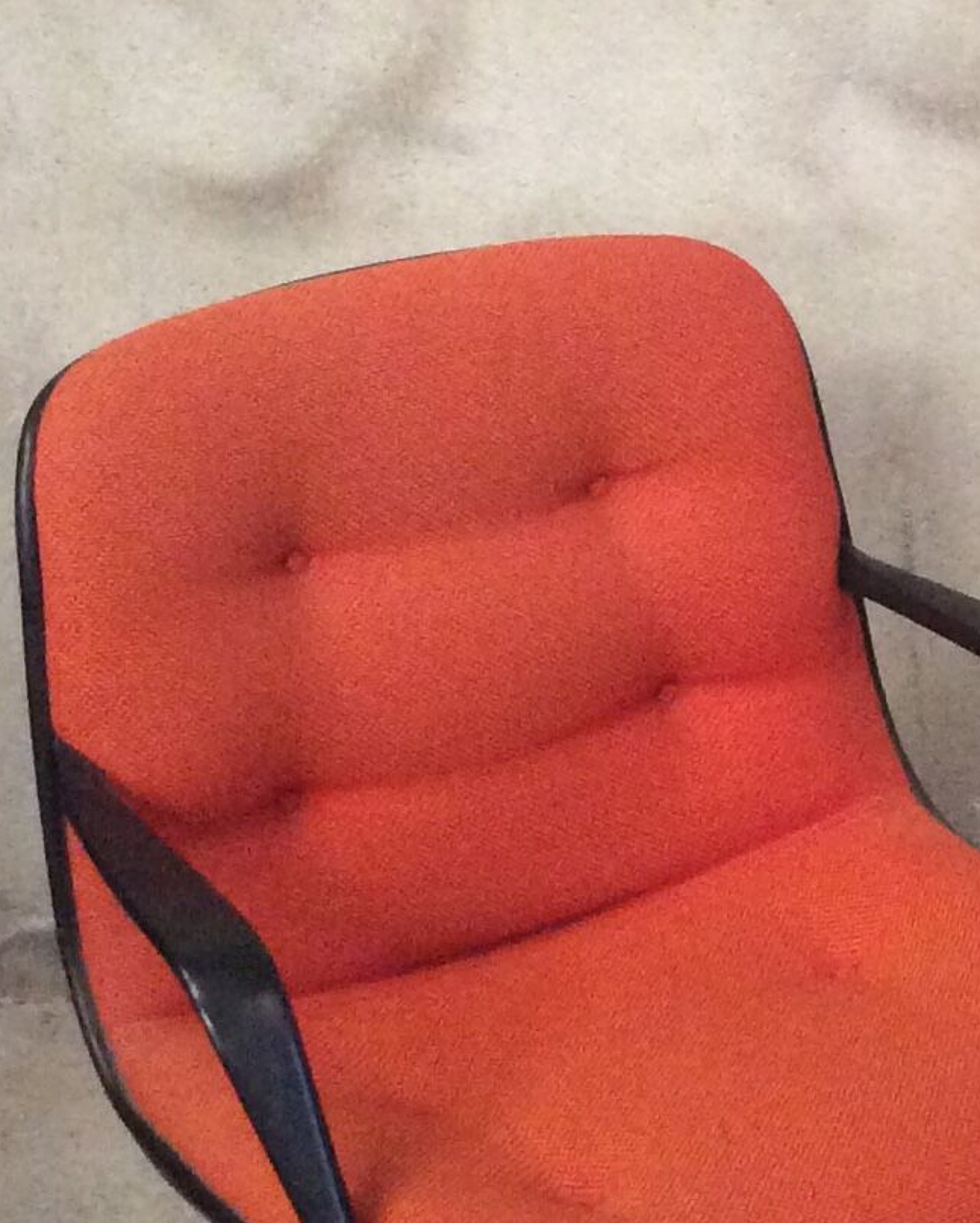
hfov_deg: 14.7
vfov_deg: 19.1
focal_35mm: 100
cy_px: 472
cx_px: 1289
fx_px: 3623
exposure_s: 1/25
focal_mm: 3.3
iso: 250
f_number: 2.4
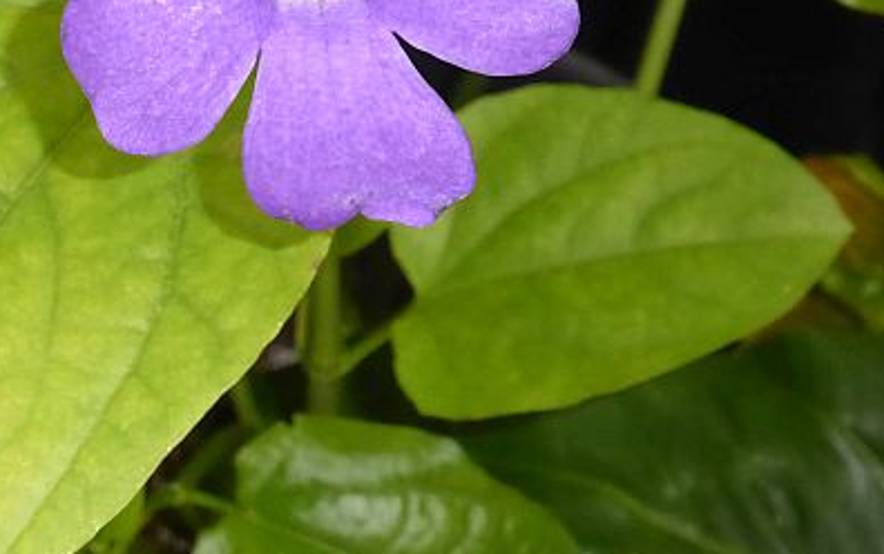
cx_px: 328
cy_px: 69
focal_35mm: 231
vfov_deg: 5.7
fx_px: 5568
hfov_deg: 9.1
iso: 800
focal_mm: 24.2
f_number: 5.3
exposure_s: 1/60
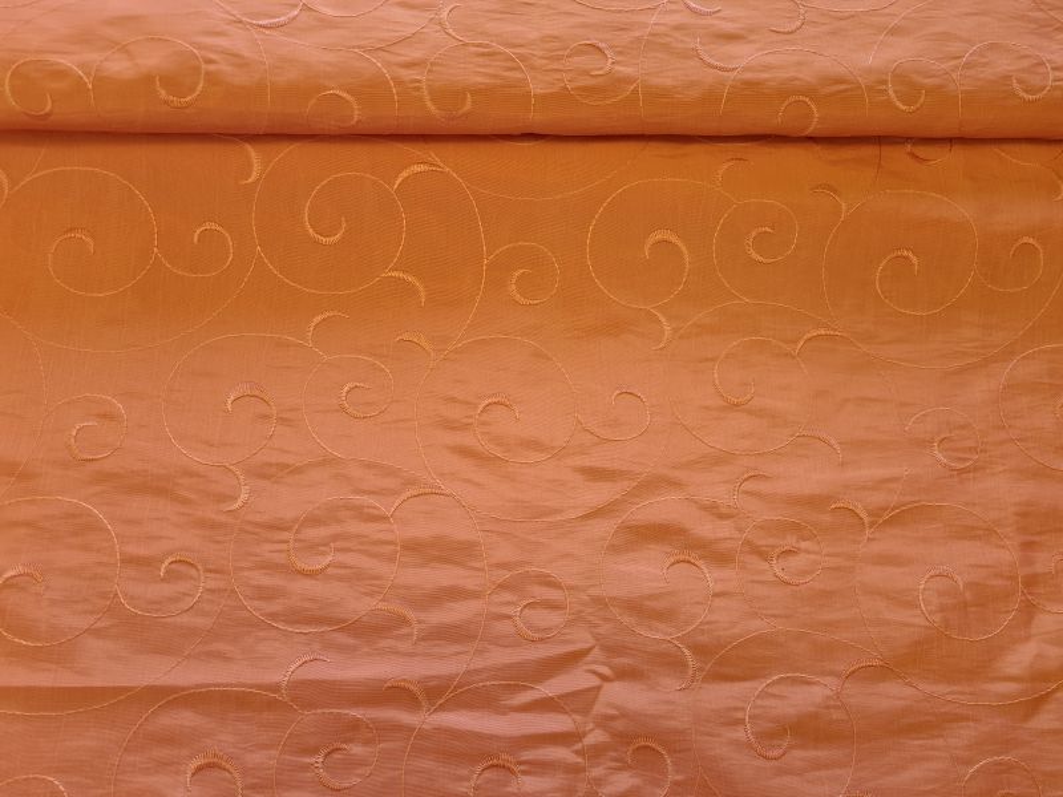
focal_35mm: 26
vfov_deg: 53.1
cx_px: 532
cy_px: 398
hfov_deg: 67.3
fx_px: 798
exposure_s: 1/139
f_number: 1.8
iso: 50
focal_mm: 5.4
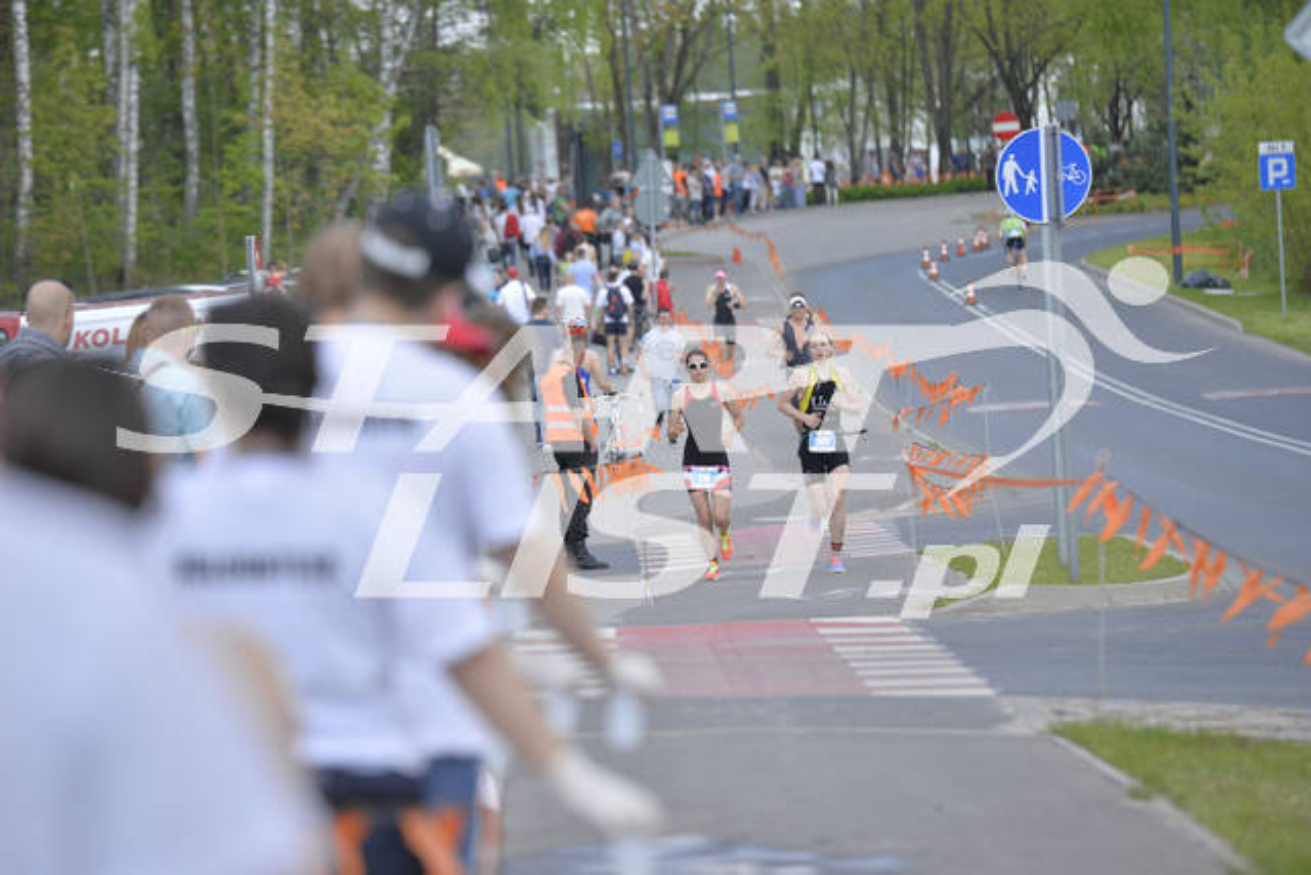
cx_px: 656
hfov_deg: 10.3
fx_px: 7285
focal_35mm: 200
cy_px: 438
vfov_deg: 6.9
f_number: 4
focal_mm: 200
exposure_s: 1/2500
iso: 400
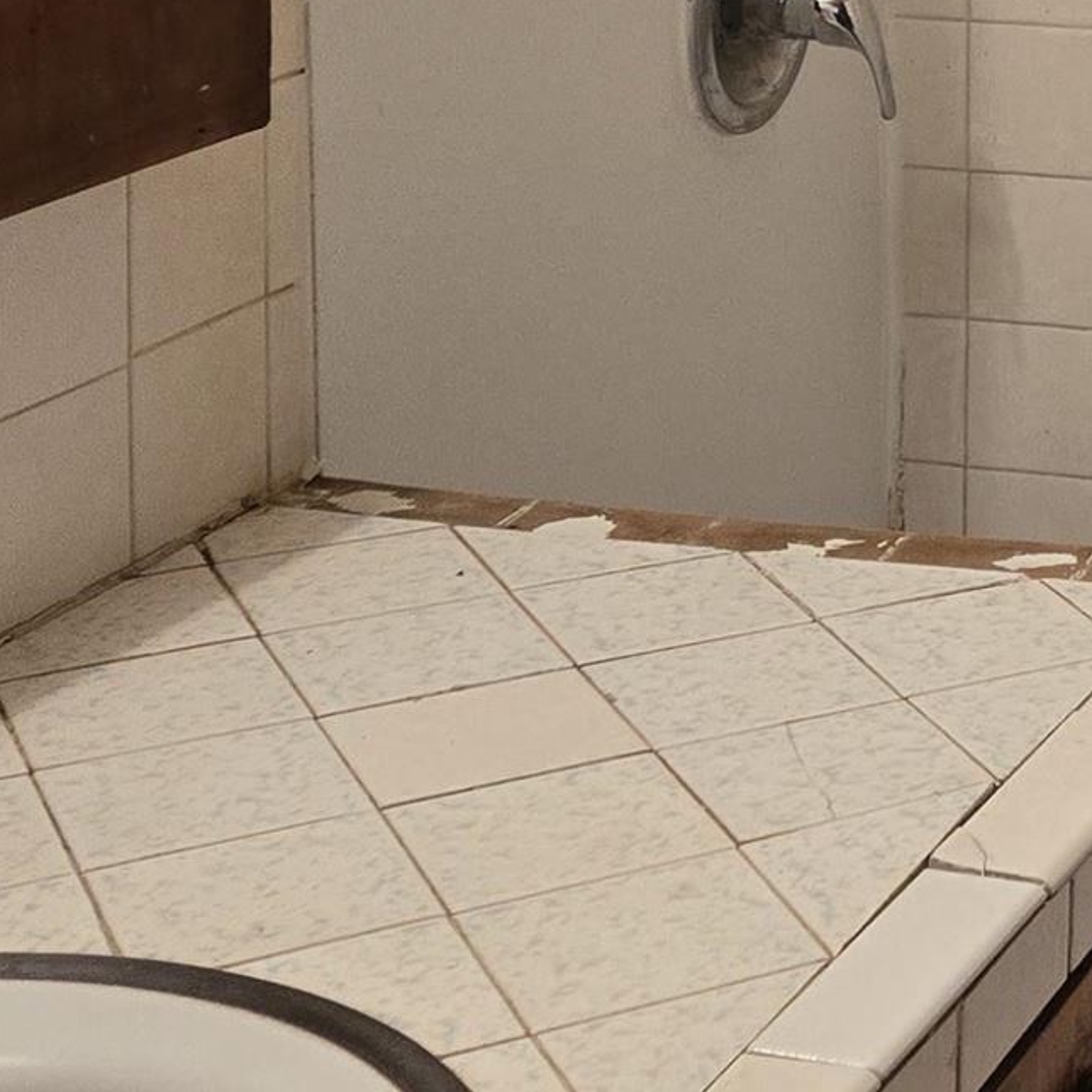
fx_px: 3462
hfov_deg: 16.2
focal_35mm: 97
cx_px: 1704
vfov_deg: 17.1
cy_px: -209
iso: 160
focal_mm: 5.4
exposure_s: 1/120
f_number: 1.8
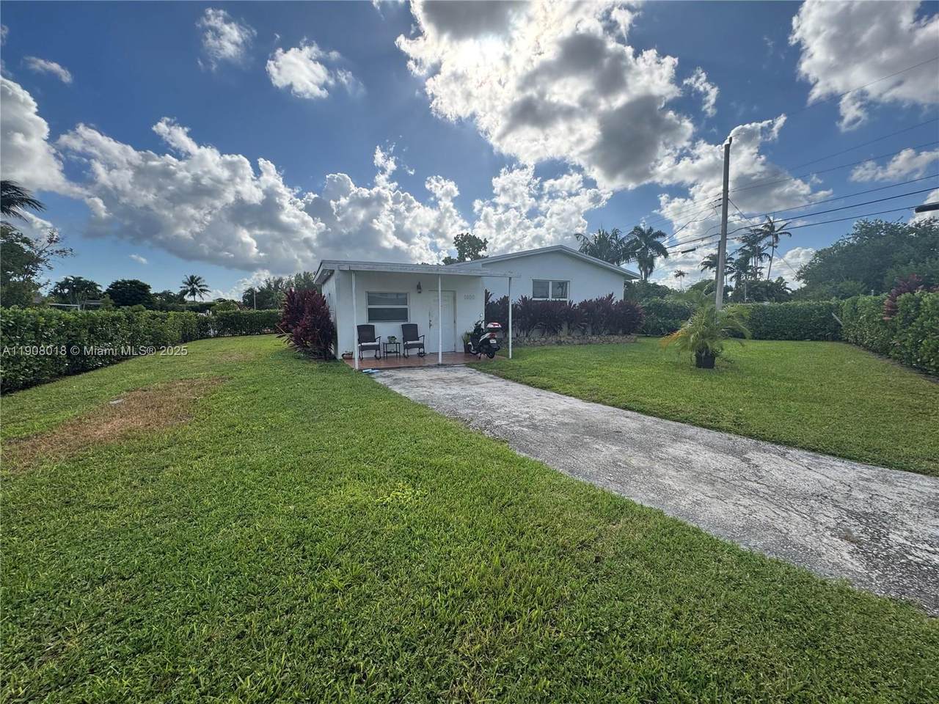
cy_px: 352
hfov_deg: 102.1
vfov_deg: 85.7
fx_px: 380
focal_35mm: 14
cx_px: 470
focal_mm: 2.22
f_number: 2.2
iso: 40
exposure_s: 1/1709
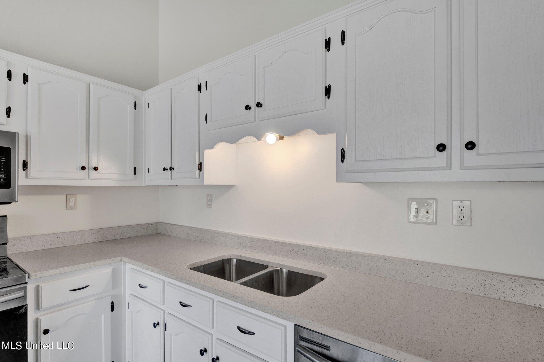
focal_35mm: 18
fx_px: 267
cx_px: 272
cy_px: 181
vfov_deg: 68.3
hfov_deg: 91.0
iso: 1000
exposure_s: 1/80
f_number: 8
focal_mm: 17.7
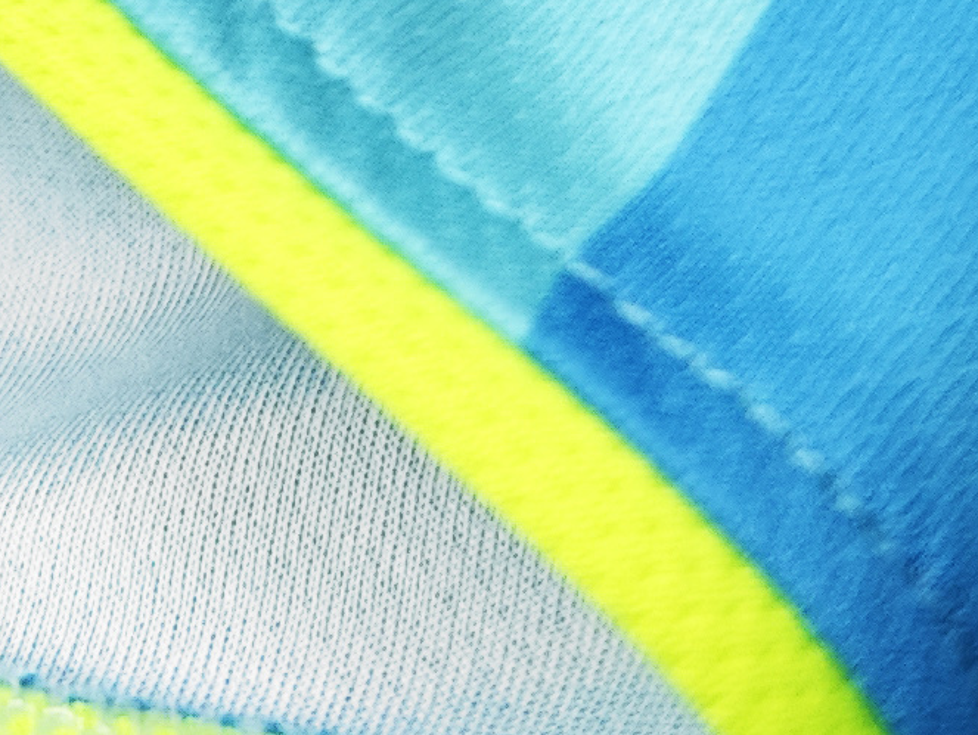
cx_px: 158
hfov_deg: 13.8
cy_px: -962
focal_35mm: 142
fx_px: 4014
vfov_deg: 9.4
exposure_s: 1/1071
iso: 82
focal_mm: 8.67
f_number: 1.75
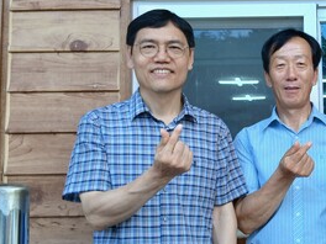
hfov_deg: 30.7
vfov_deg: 24.8
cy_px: 113
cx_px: 314
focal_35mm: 59
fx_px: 556
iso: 40
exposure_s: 1/60
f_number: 1.8
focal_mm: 3.98
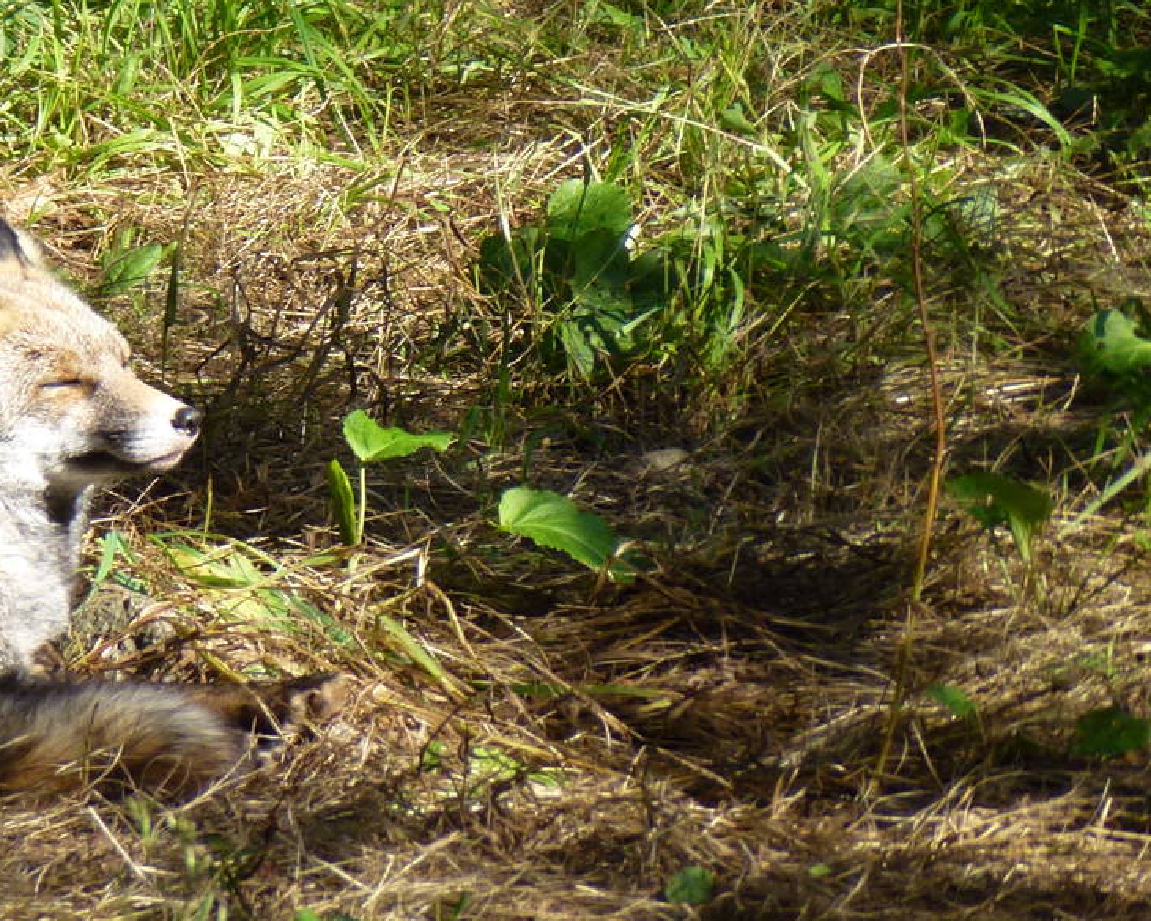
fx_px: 27937
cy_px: 422
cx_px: 170
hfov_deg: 2.4
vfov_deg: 1.9
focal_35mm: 820
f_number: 5.9
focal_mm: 68.8
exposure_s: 1/125
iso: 100
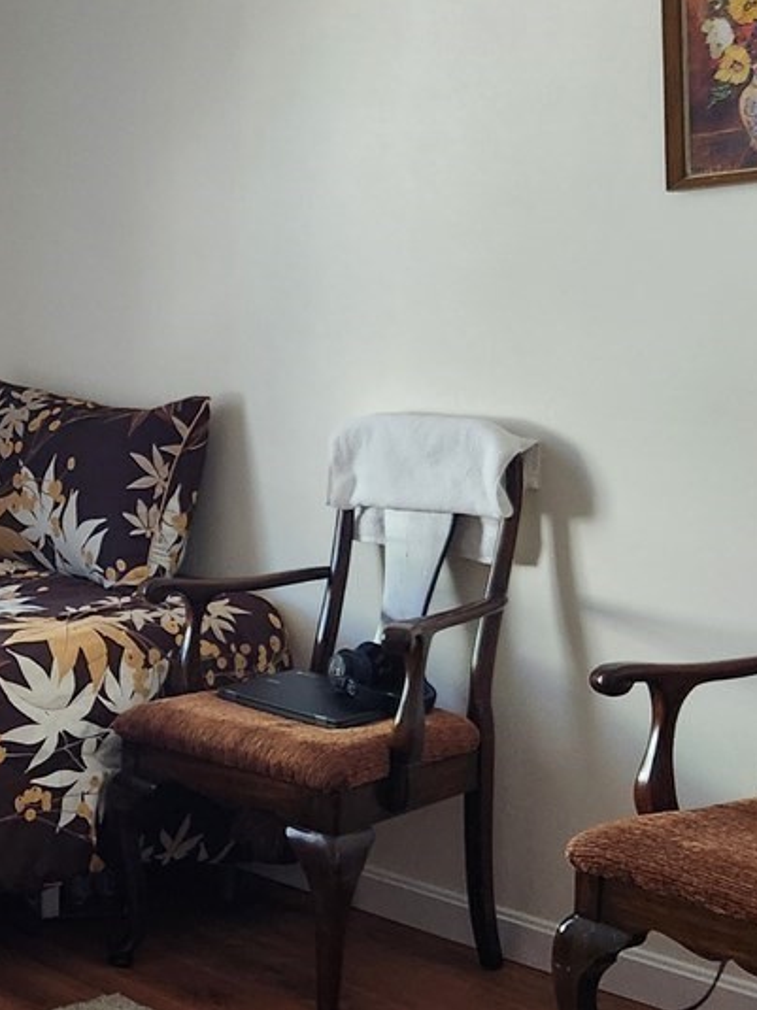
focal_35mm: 66
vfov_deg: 29.4
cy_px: 557
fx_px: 1925
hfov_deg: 20.7
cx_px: -168
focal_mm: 5.4
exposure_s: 1/120
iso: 250
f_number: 1.8
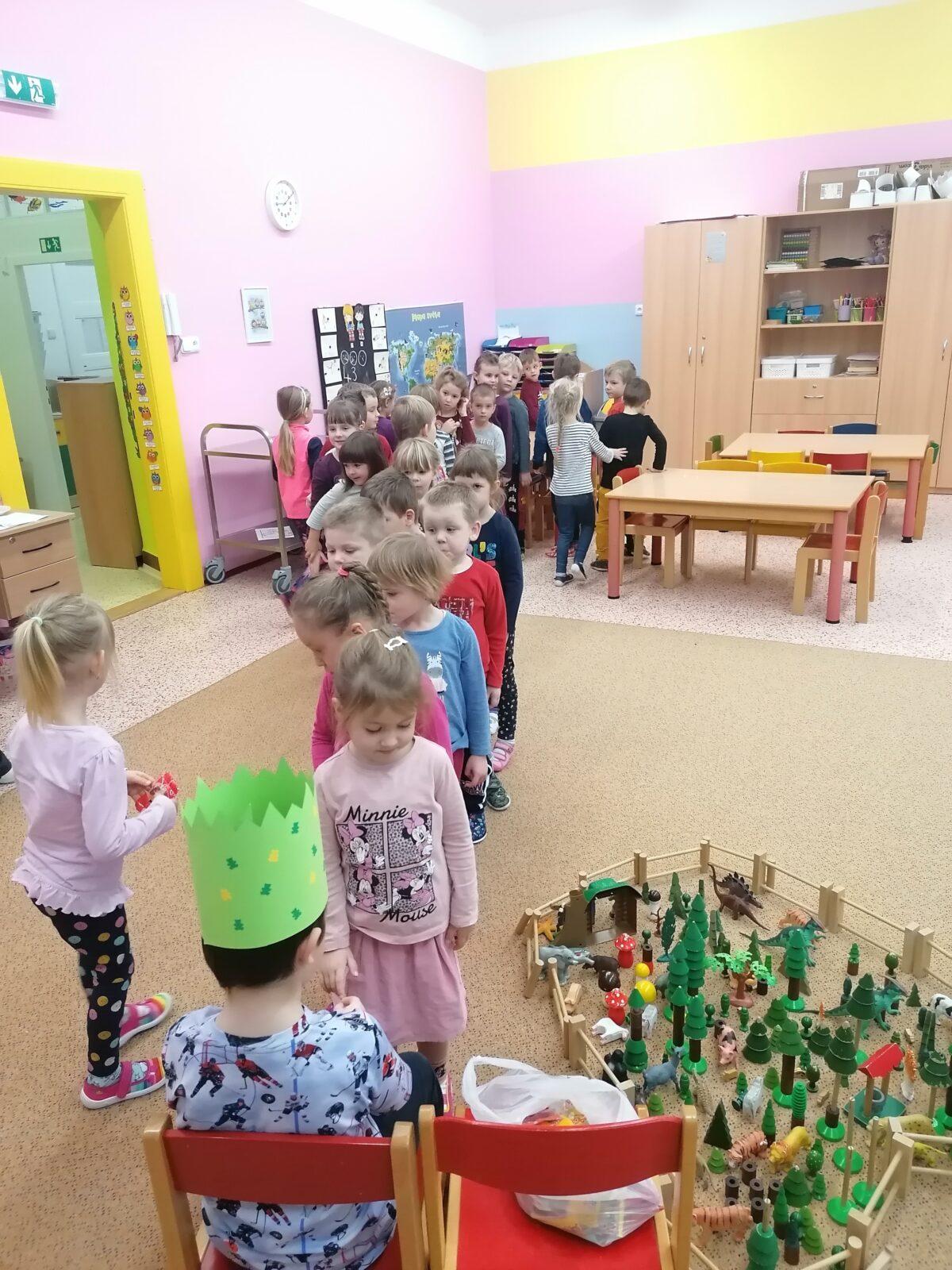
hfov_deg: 51.4
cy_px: 635
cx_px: 476
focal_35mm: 27
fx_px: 990
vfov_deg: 65.3
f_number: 1.8
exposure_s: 1/100
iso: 500
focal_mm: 4.75
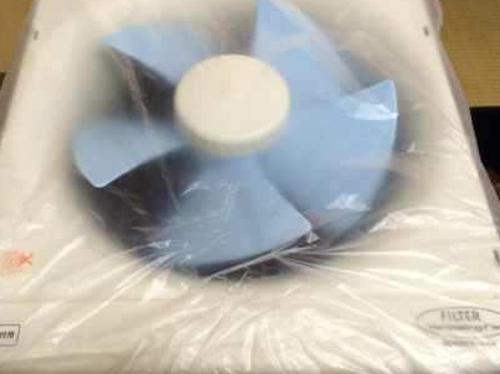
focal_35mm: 36
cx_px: 223
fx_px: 520
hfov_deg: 51.3
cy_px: 164
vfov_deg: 39.6
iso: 64
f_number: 2.2
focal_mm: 4.15
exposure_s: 1/30
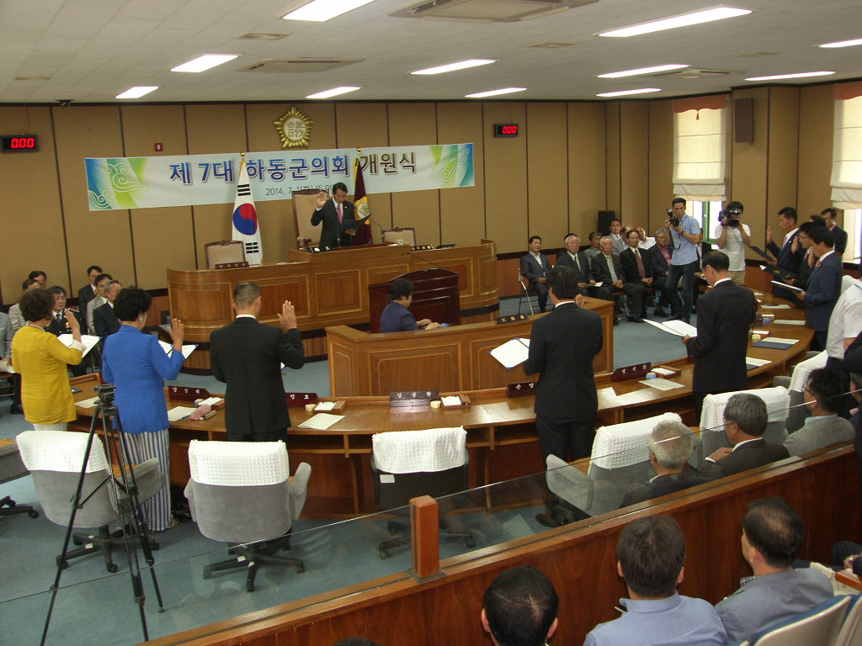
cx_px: 431
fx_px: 872
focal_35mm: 35
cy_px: 323
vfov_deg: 40.7
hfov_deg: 52.6
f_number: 2.5
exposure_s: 1/30
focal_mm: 9
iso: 100
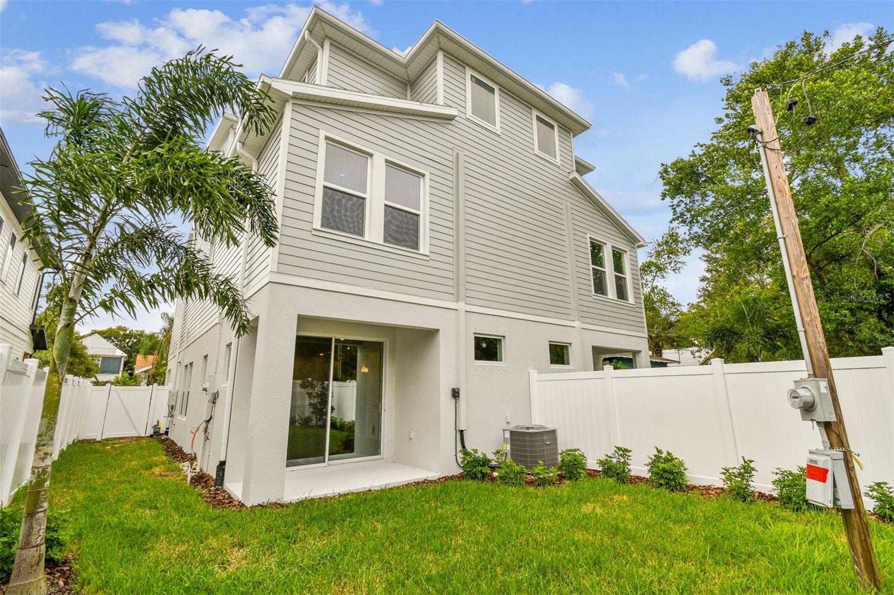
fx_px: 372
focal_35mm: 15
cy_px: 298
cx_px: 447
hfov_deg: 100.4
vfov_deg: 77.3
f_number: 7.1
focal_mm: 10
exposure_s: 1/125
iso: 100
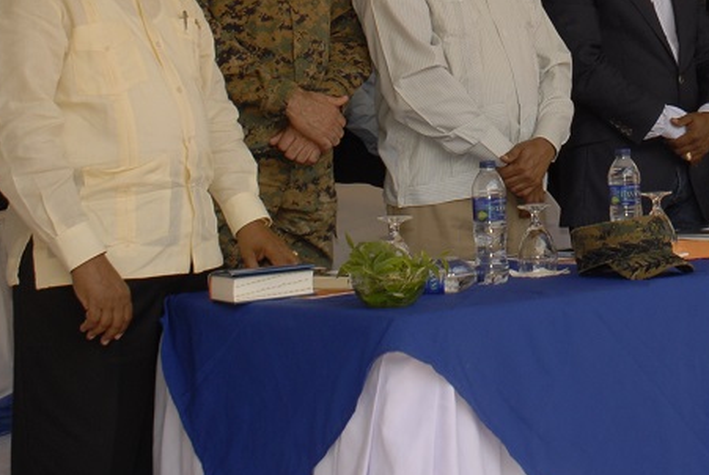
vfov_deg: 13.3
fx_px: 2013
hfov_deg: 19.5
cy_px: 60
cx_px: 679
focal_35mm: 102
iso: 200
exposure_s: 1/60
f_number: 9
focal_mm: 31
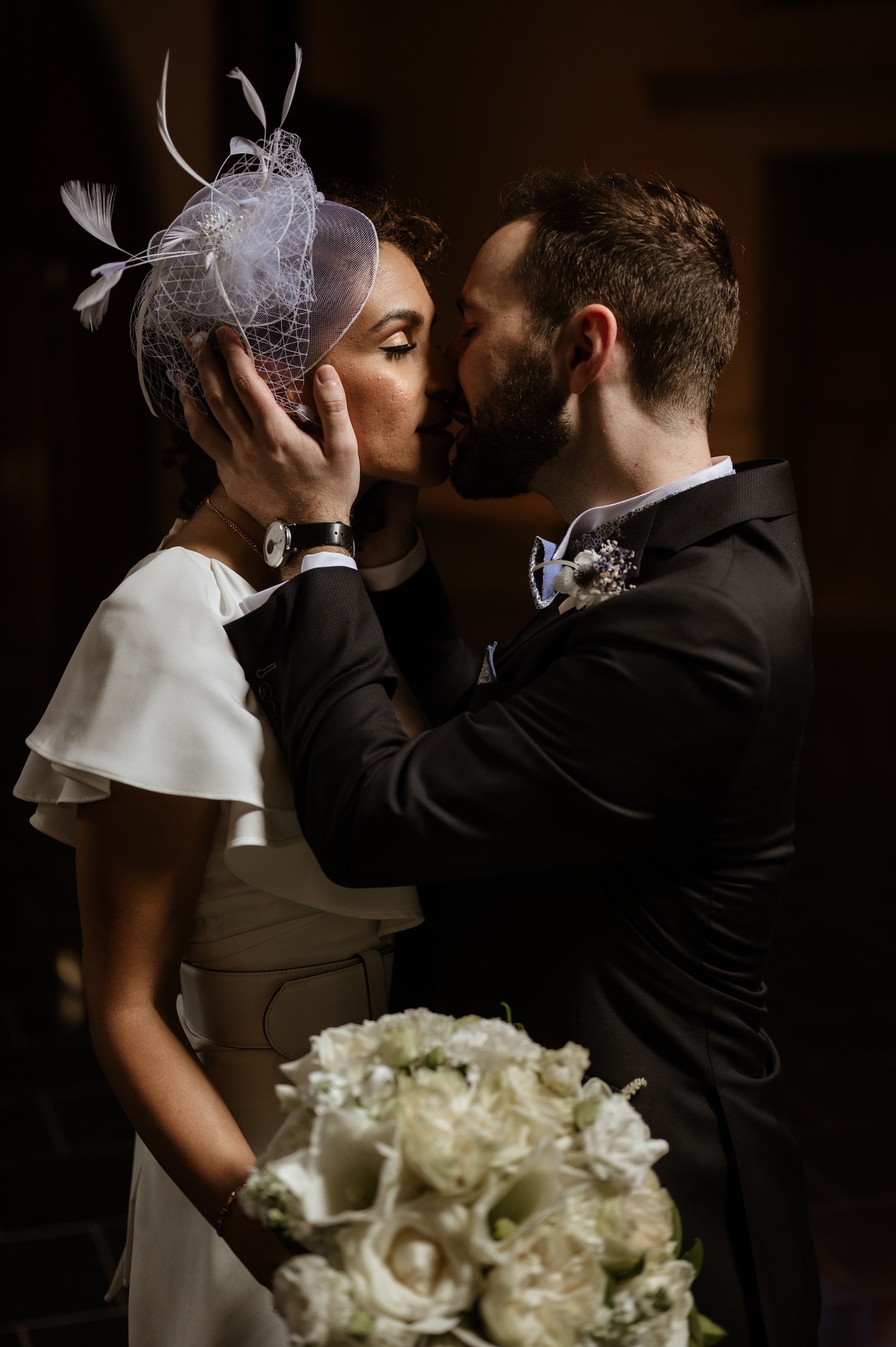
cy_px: 674
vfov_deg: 39.6
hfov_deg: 27.0
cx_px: 448
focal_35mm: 50
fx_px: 1869
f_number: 2
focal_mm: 50
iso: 800
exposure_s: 1/800
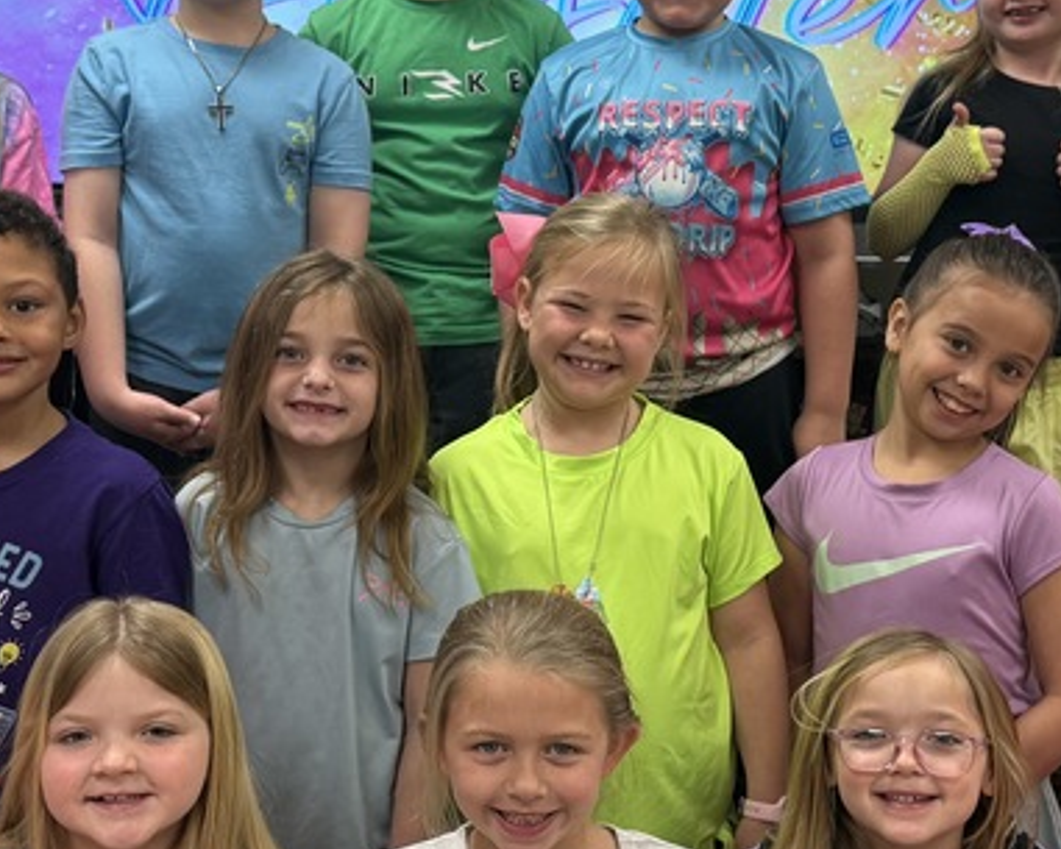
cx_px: 537
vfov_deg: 24.2
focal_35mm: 63
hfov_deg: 30.0
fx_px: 1979
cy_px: 351
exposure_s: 1/120
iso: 160
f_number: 1.78
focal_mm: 6.76
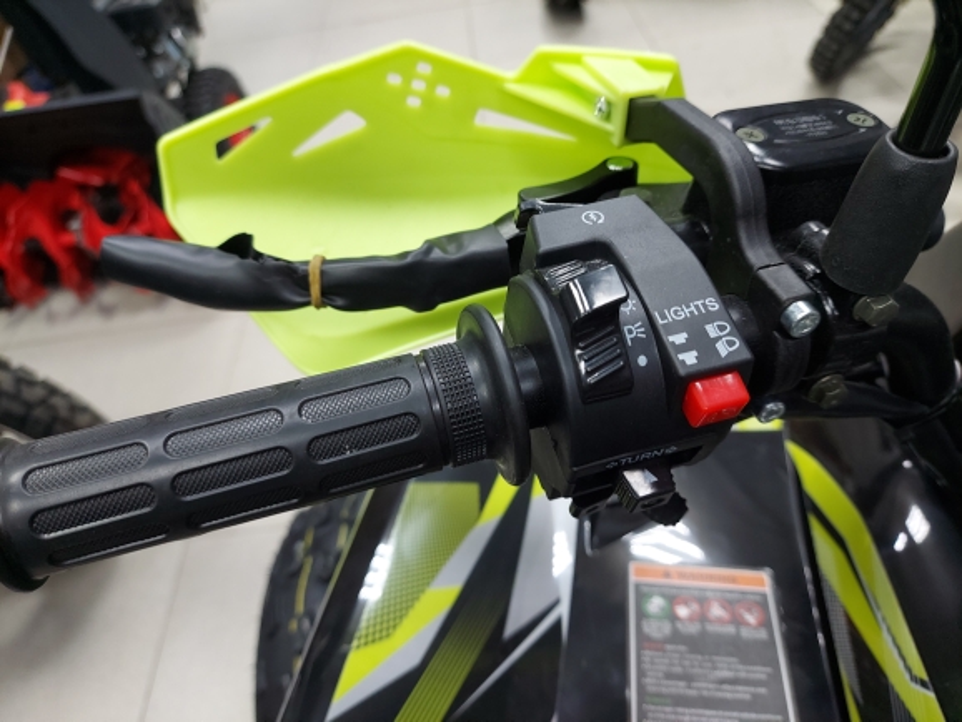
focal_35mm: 24
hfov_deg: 71.6
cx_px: 481
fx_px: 667
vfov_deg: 56.9
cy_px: 361
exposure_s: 1/50
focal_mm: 5.23
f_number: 1.8
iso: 200
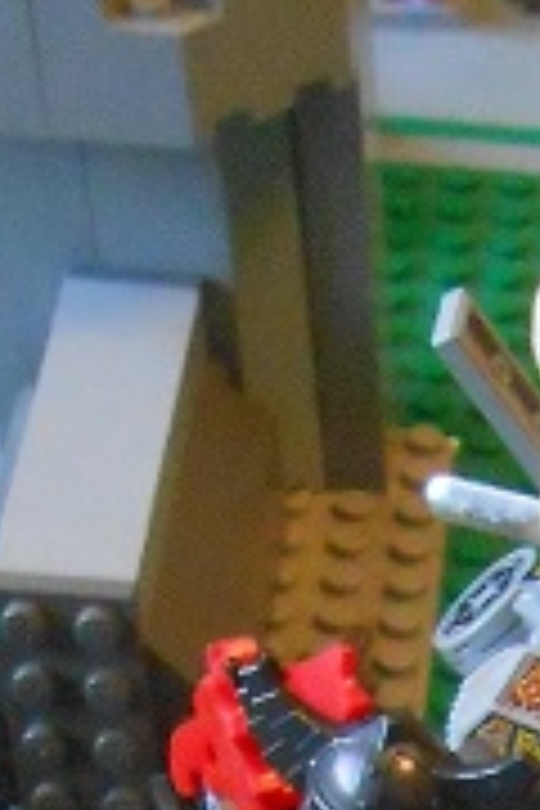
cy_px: 1719
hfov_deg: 9.5
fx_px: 3127
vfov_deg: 12.6
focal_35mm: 139
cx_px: 932
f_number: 3.8
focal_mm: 5.3
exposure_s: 1/10
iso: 800
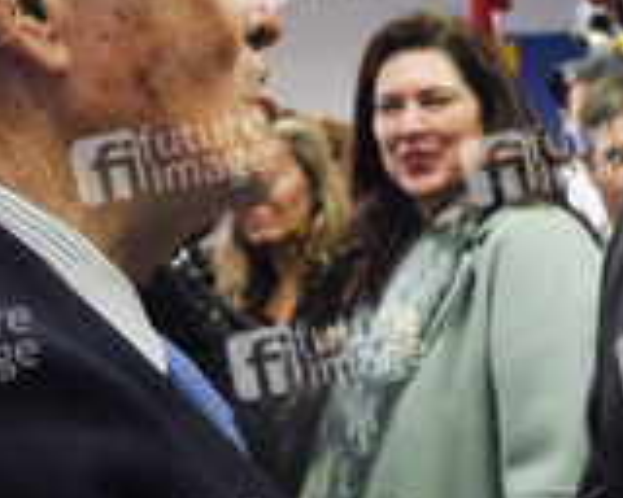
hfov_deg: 26.8
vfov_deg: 22.7
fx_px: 1241
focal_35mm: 67
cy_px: 257
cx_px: 611
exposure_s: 1/200
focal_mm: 17
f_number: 2.8
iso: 800
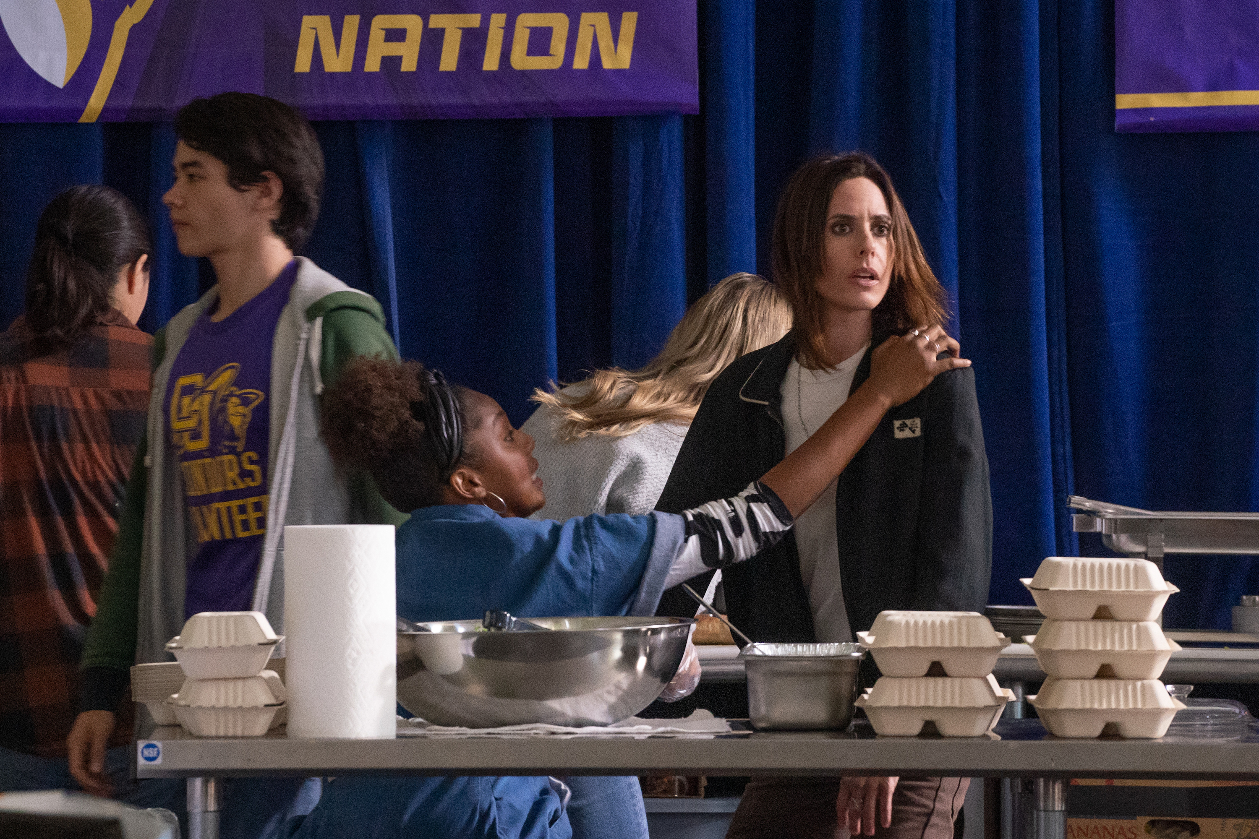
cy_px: 420
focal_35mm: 300
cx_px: 630
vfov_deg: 4.6
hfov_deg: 6.9
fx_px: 10491
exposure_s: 1/160
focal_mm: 200
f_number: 5.6
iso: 10000
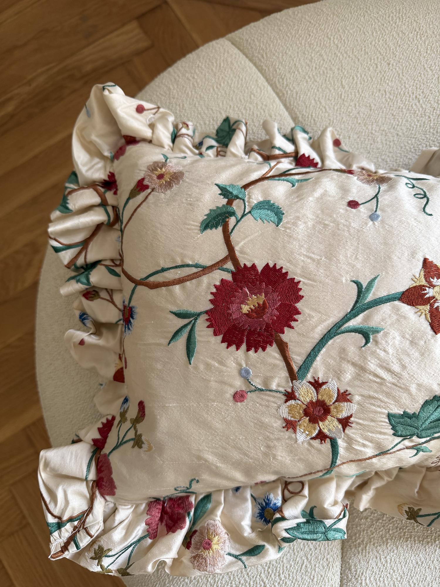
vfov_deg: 71.6
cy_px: 294
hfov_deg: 56.8
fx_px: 407
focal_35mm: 24
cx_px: 220
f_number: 1.78
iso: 160
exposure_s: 1/121
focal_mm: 6.76
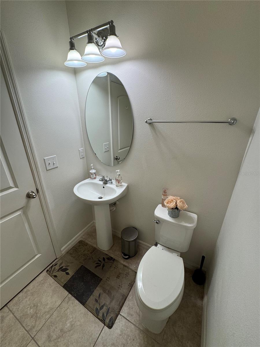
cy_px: 174
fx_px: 140
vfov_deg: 102.1
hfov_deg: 85.7
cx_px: 130
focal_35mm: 14
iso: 100
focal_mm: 2.22
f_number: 2.2
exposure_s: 1/120
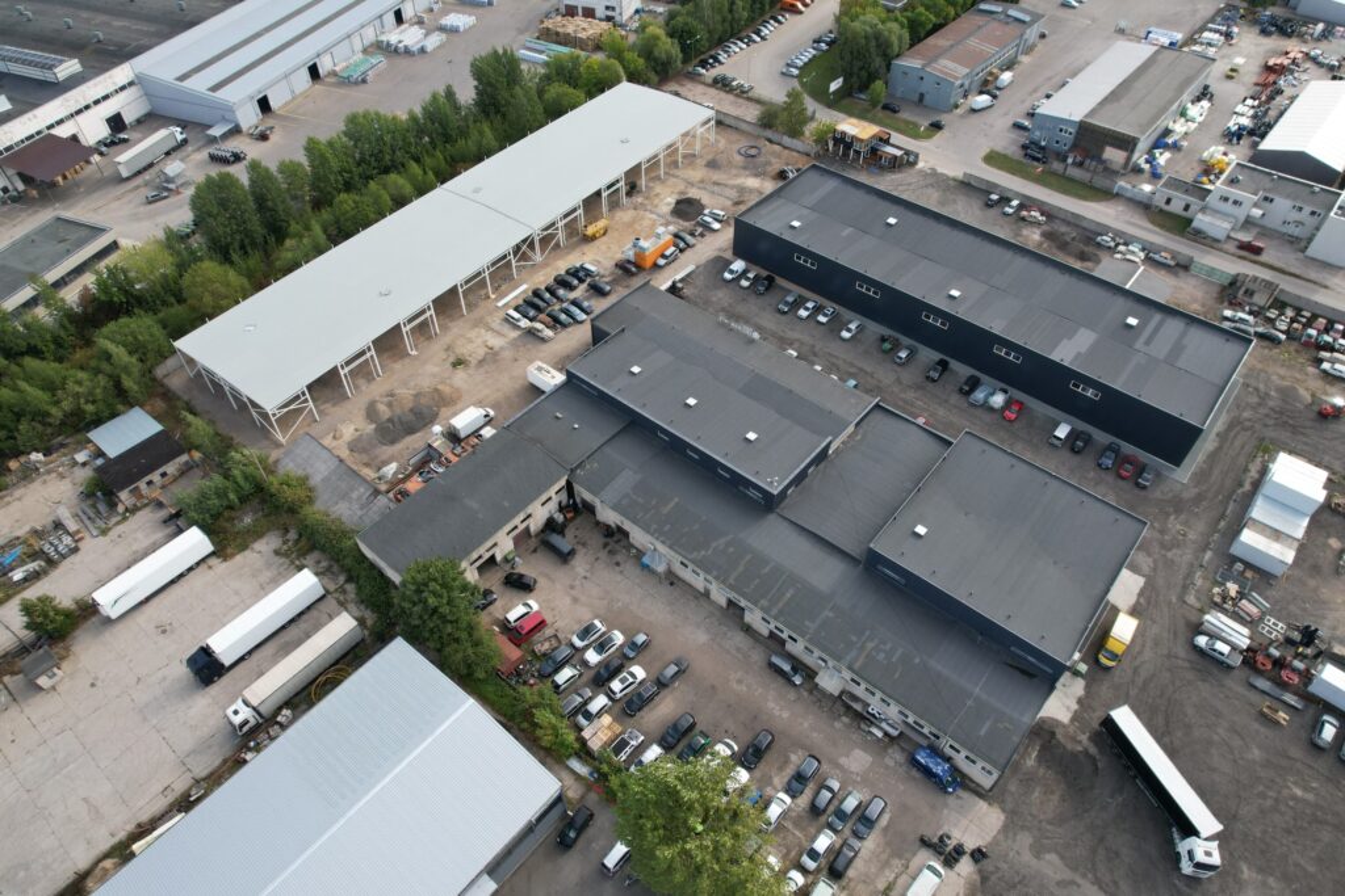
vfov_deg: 57.2
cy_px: 448
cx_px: 672
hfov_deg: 78.6
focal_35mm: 22
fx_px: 822
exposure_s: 1/640
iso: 130
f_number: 2.8
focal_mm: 8.38
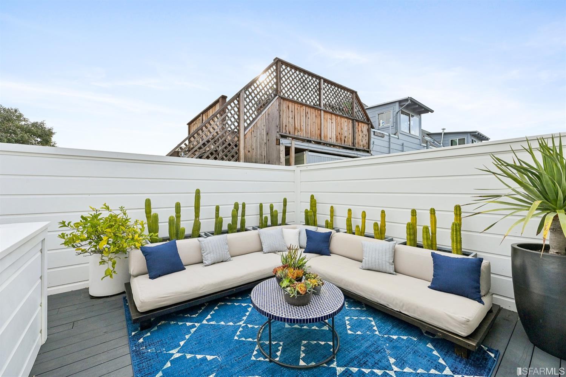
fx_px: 220
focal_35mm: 14
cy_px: 188
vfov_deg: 81.1
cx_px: 283
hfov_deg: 104.3
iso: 400
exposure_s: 1/640
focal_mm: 14
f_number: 11
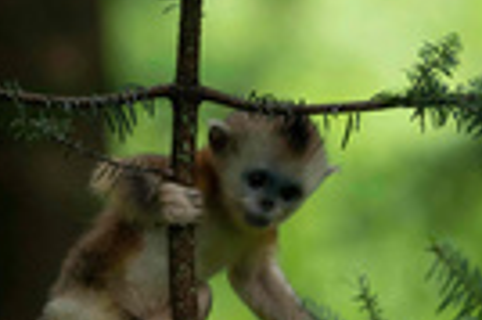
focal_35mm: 767
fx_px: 10257
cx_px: 234
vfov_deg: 1.8
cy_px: 153
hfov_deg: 2.7
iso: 1600
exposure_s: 1/500
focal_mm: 200
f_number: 2.8
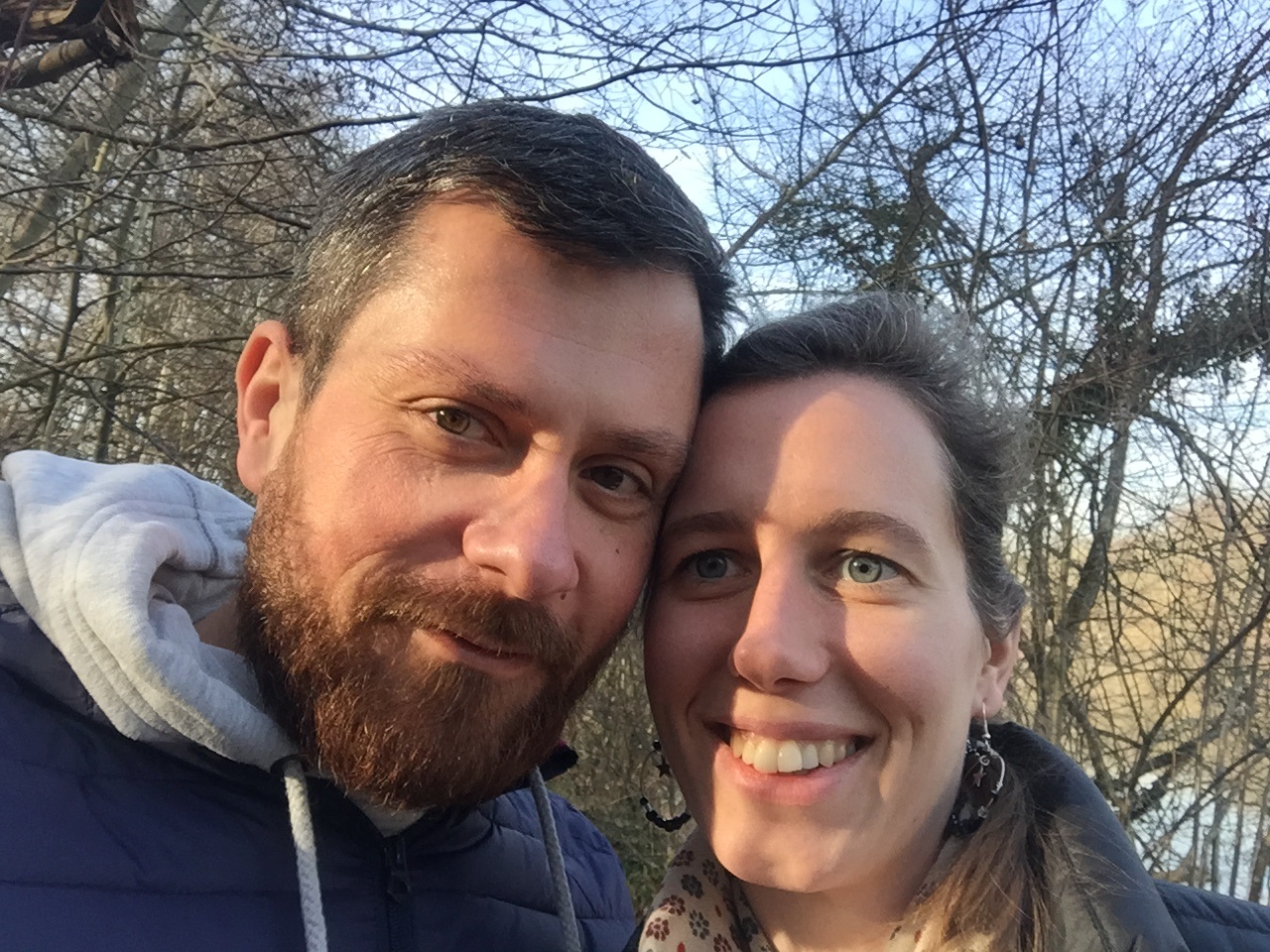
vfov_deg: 45.4
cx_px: 635
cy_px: 476
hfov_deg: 58.4
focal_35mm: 31
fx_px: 1137
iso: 32
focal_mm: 2.65
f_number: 2.2
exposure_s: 1/129
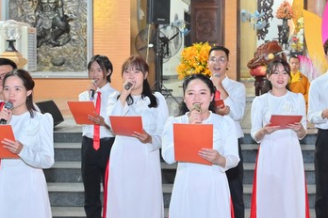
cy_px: 78
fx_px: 647
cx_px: 274
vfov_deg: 19.1
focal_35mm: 71
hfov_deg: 27.7
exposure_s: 1/60
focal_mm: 38
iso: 2000
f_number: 5
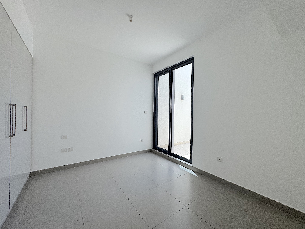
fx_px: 123
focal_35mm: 14
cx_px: 152
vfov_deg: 85.7
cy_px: 114
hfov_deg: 102.1
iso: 40
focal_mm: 2.22
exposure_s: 1/272
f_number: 2.2
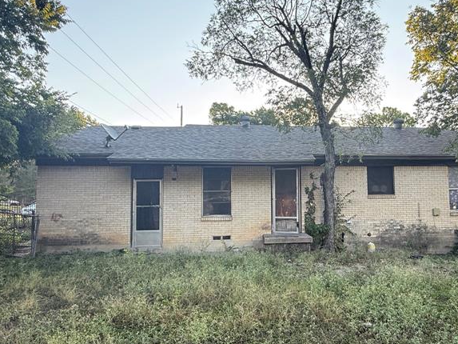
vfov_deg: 54.9
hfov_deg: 68.1
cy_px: 182
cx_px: 291
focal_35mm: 25
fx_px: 331
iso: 64
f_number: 2.2
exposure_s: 1/140
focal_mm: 2.22
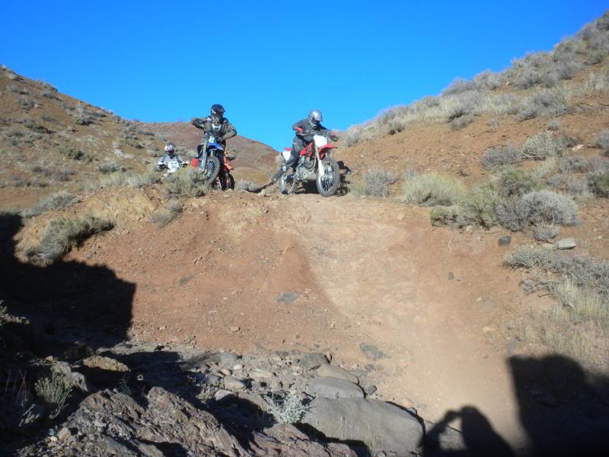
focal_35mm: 37
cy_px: 228
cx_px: 304
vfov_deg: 38.7
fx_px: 651
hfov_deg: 50.1
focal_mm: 6.6
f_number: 10
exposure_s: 1/137
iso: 90
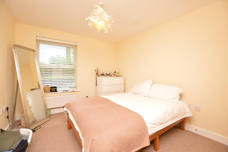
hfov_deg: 100.4
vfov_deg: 77.2
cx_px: 114
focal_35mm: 15
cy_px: 76
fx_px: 95
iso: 100
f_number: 3.5
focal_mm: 10
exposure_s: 1/80
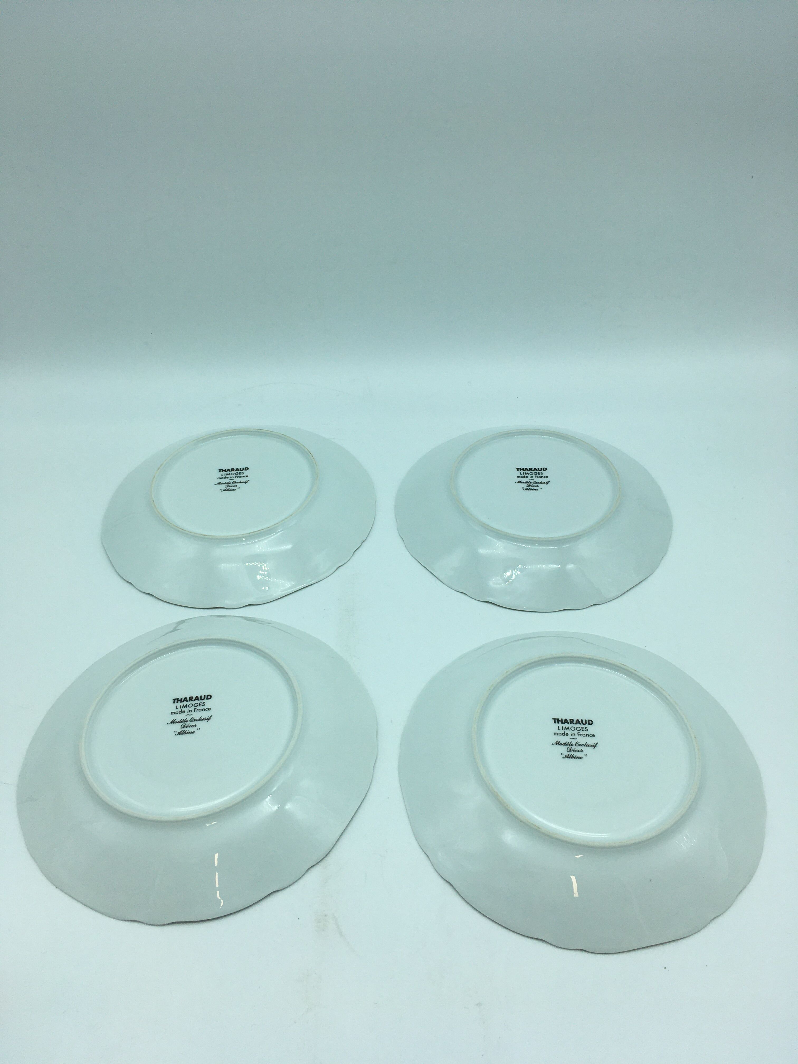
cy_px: 532
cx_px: 399
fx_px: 891
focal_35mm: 29
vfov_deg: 61.7
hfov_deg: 48.2
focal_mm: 4.15
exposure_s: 1/545
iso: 25
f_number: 2.2
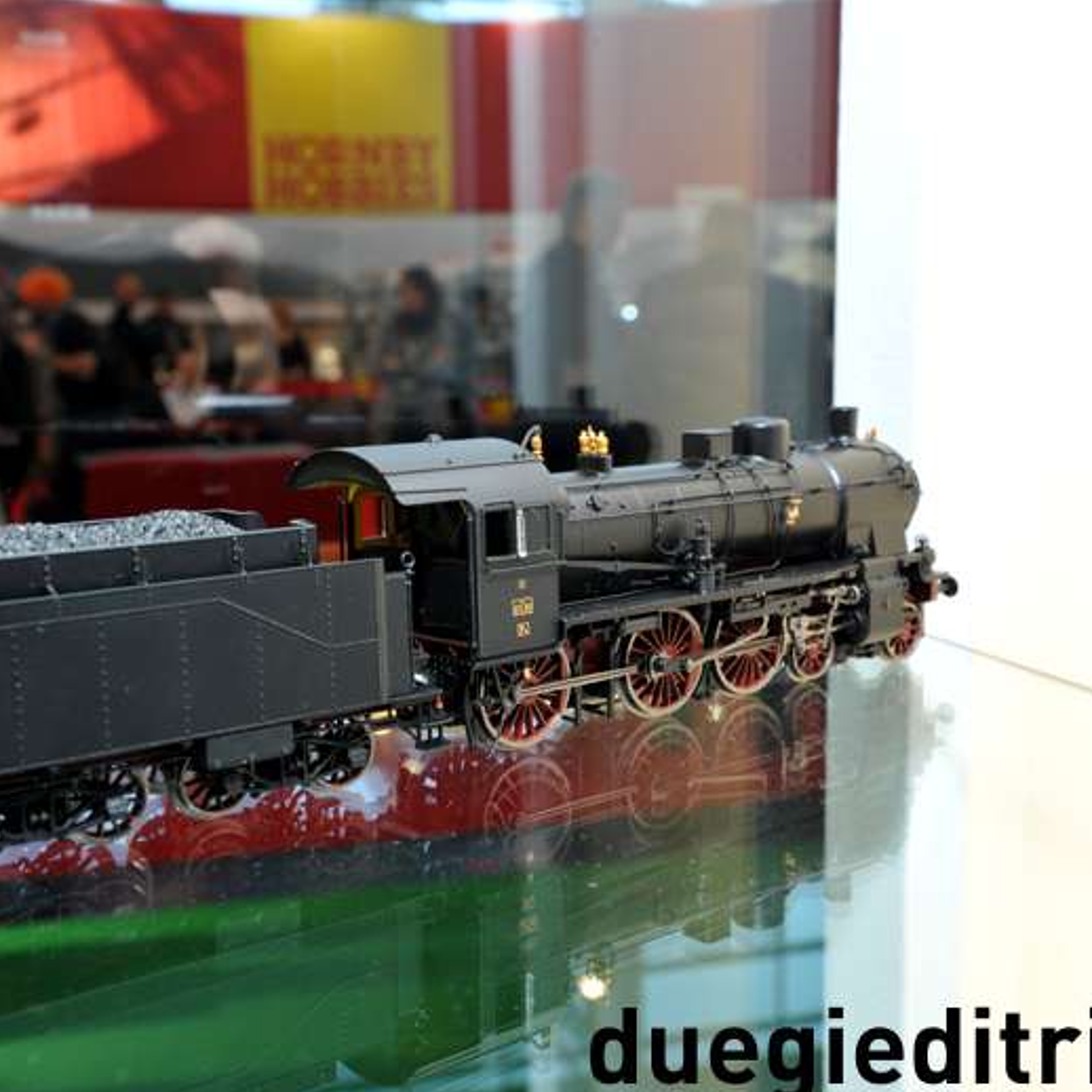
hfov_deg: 40.0
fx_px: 1499
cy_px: 559
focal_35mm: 42
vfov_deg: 40.0
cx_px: 500
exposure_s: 1/60
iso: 800
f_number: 14
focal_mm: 32
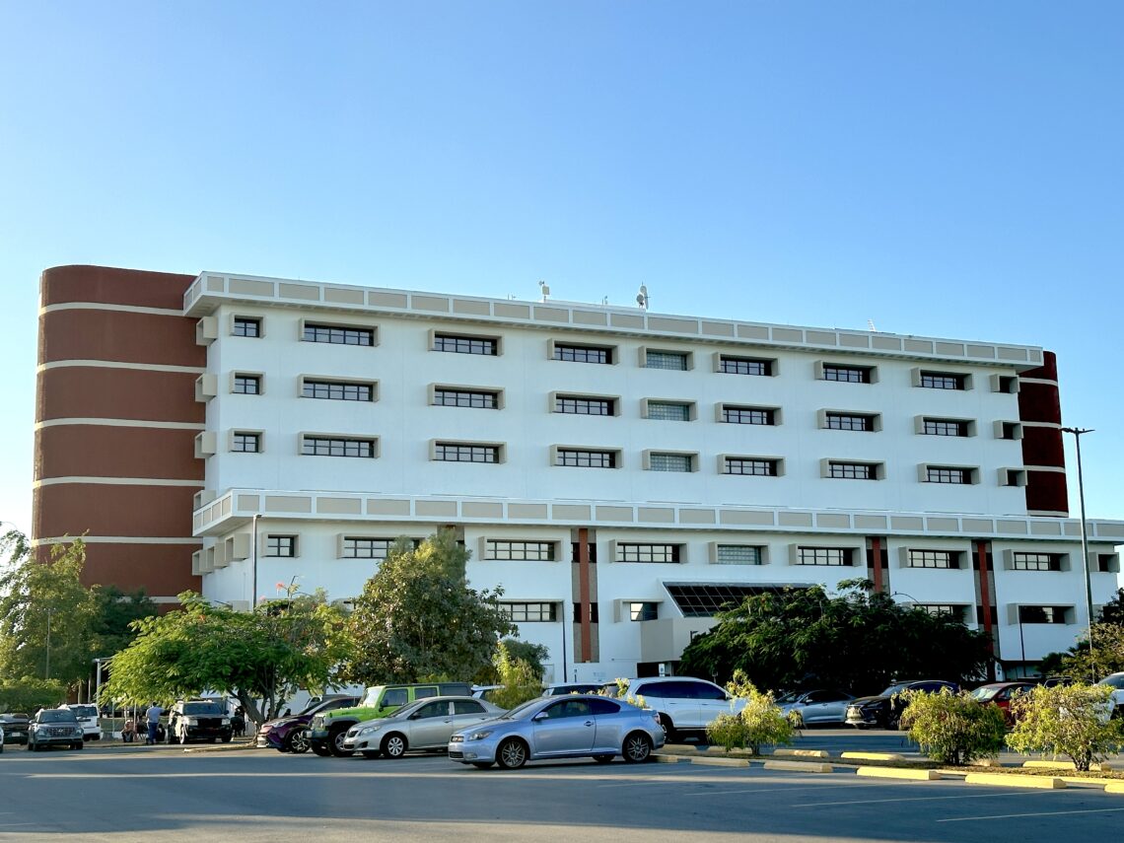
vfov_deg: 30.3
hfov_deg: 39.7
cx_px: 562
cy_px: 422
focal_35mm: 48
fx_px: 1559
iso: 64
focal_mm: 6.86
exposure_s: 1/2070
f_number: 1.78
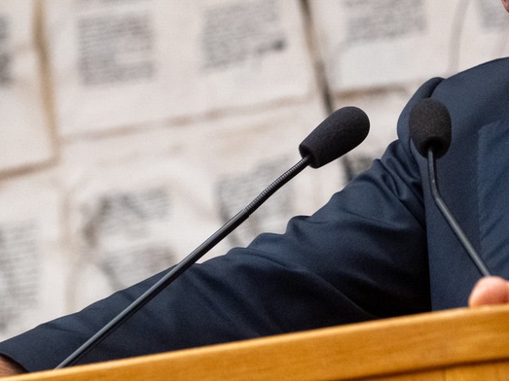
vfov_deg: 3.5
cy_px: 18
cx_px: 345
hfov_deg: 4.6
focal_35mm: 427
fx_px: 6277
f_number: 4
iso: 4000
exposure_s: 1/480
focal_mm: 110.6
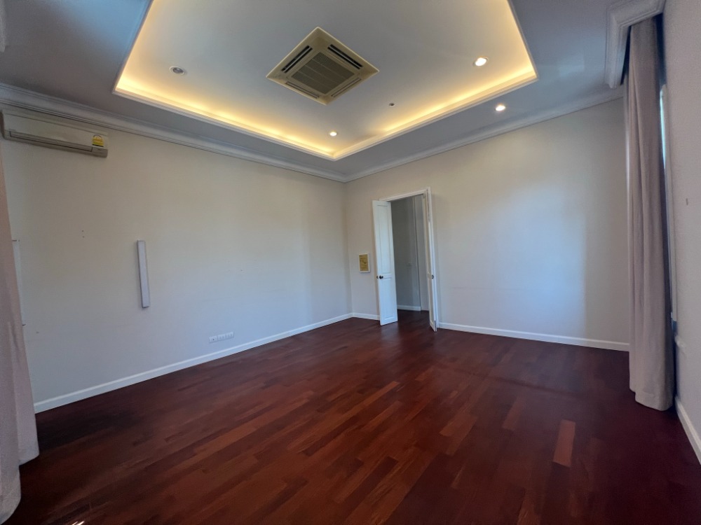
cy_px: 262
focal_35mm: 13
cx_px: 350
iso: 125
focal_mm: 1.57
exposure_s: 1/100
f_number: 1.8
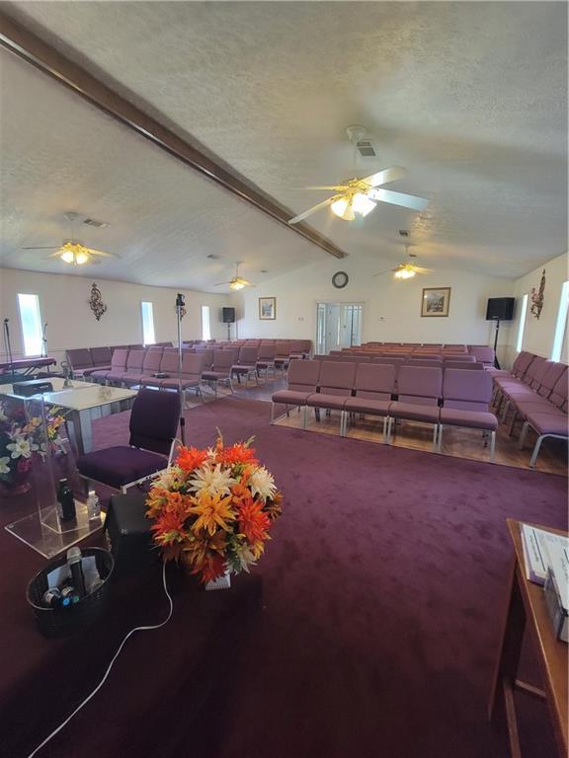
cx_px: 284
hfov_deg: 89.9
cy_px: 379
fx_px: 285
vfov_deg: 106.2
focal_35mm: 13
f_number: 2.2
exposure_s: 1/60
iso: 320
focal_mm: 2.2
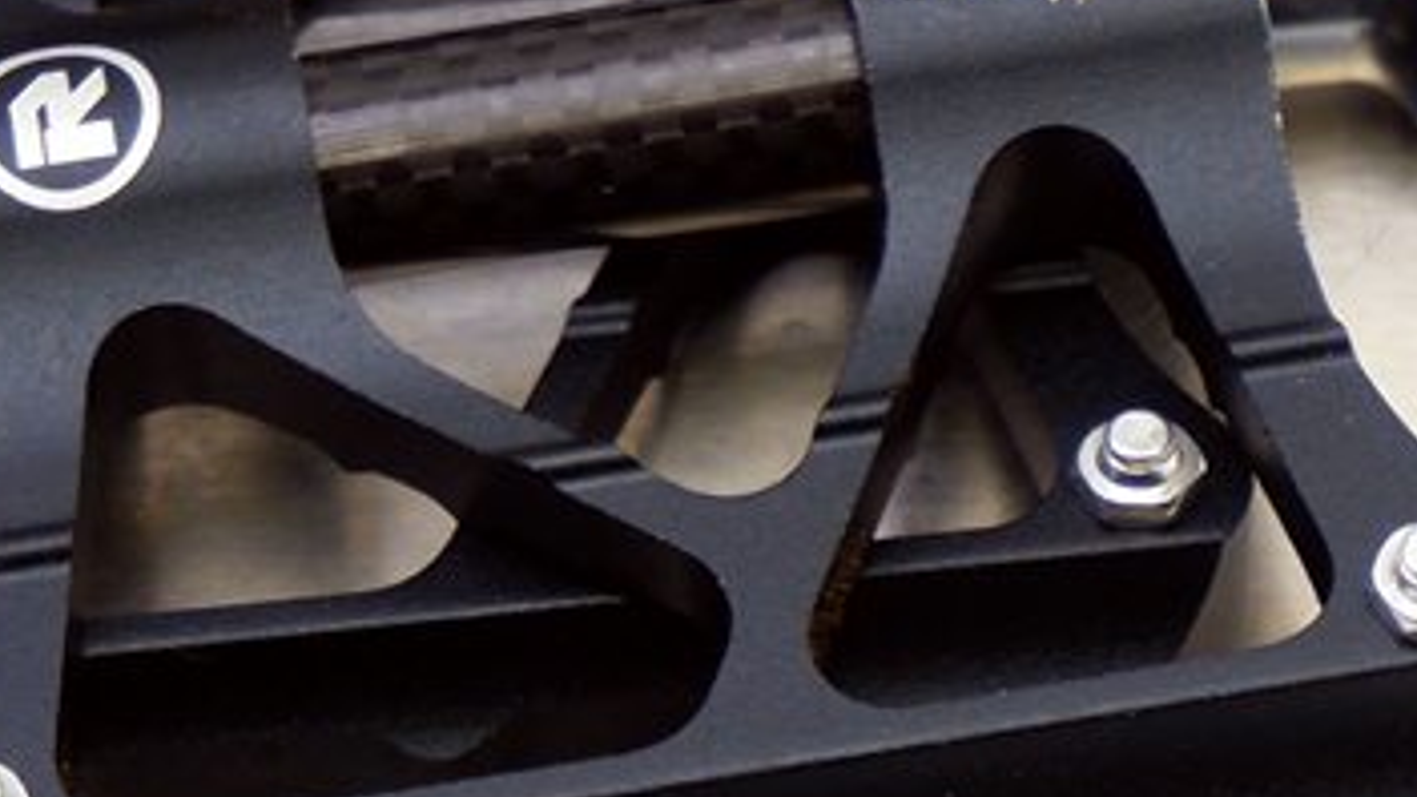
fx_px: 10257
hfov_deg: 7.9
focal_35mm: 273
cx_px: 535
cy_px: 978
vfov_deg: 4.4
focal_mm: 45
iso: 200
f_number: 5.6
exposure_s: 1/110
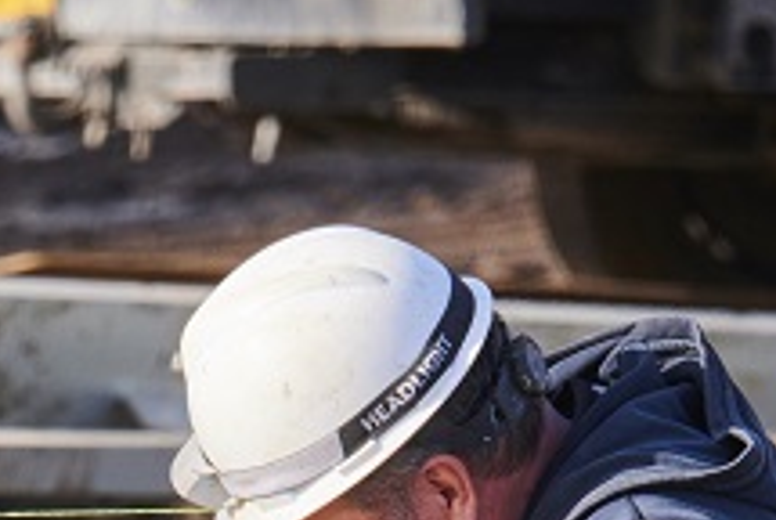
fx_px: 46882
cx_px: -282
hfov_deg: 0.9
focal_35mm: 2172
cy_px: 1401
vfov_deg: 0.6
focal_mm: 390
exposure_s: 1/250
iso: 200
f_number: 9
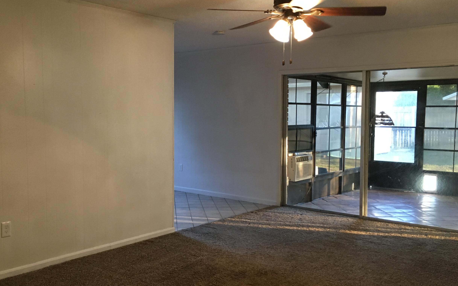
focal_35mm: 38
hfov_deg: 51.4
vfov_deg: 33.6
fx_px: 474
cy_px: 150
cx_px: 195
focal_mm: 4.15
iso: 125
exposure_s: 1/30
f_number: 2.2
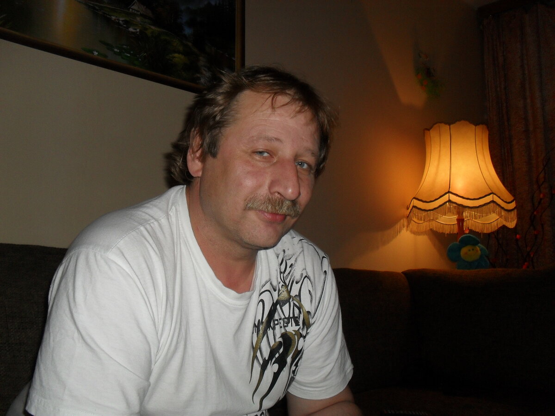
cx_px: 278
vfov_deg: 40.7
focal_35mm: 35
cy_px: 208
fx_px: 561
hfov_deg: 52.6
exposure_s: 1/45
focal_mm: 6.3
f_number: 3.2
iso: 200
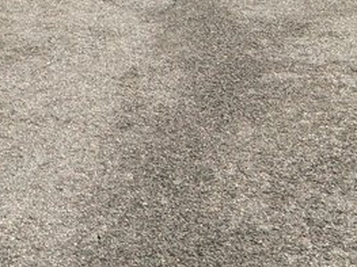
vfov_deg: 11.3
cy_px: -407
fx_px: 1082
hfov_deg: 14.6
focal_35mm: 105
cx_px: -409
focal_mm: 14
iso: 400
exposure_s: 1/250
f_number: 9
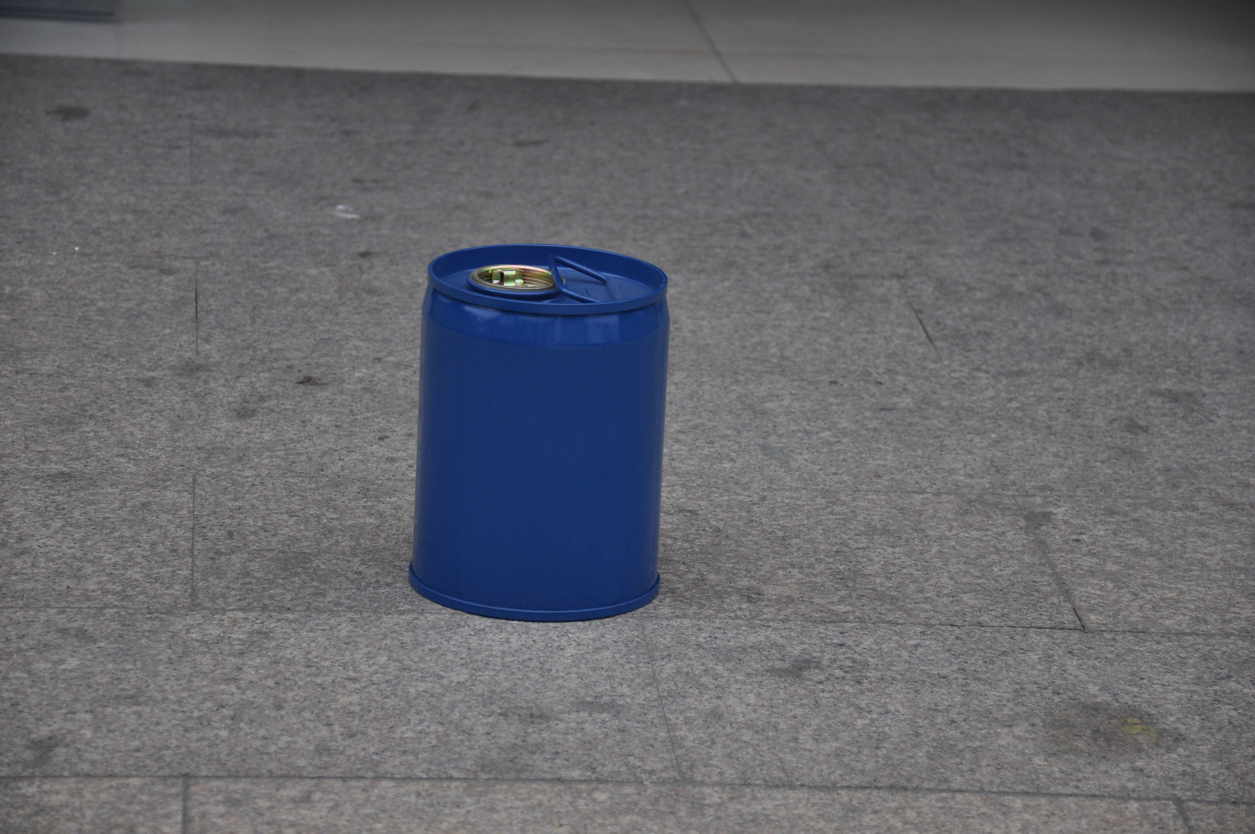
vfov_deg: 9.6
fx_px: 4962
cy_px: 417
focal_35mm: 142
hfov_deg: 14.4
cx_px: 628
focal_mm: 95
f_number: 5.3
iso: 250
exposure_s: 1/250
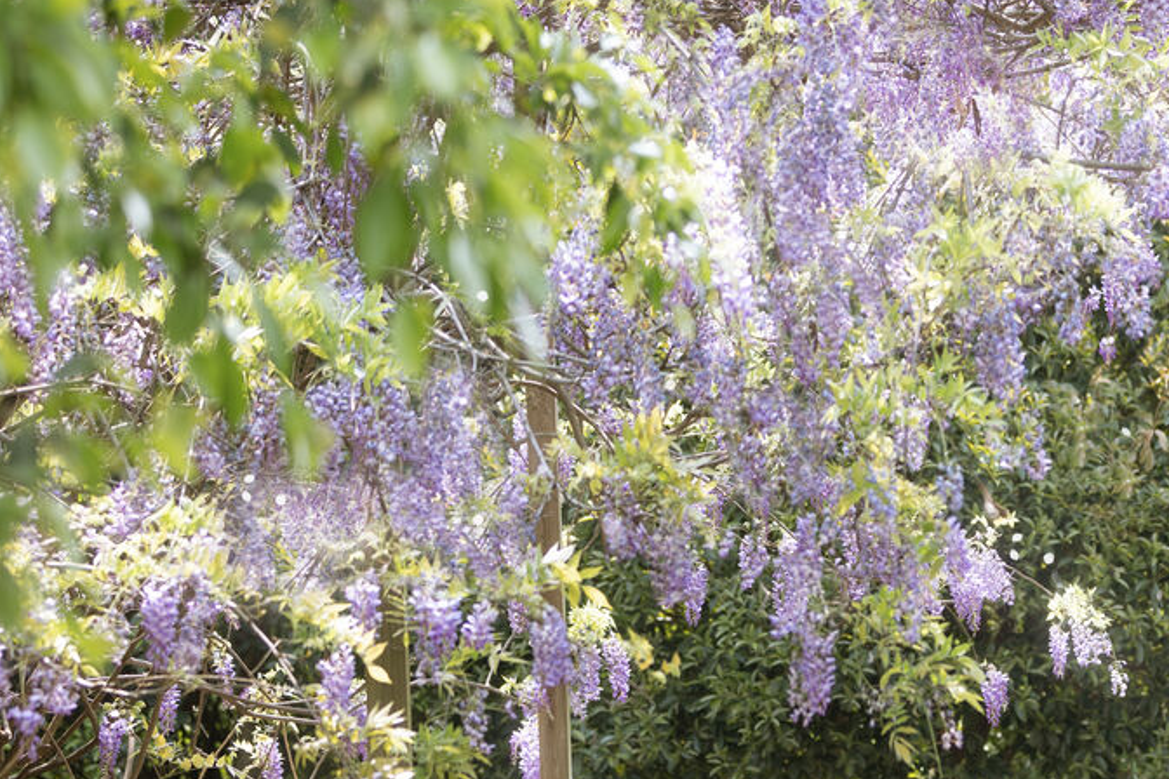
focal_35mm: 125
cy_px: 577
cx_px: 918
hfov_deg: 16.3
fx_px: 4059
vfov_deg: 10.9
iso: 100
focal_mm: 70
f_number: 2.8
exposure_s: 1/250
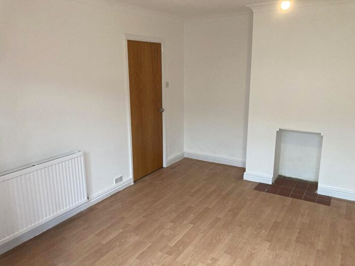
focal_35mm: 28
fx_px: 287
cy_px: 133
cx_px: 178
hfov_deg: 63.4
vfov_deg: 49.7
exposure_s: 1/60
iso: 125
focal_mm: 3.99
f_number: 1.8
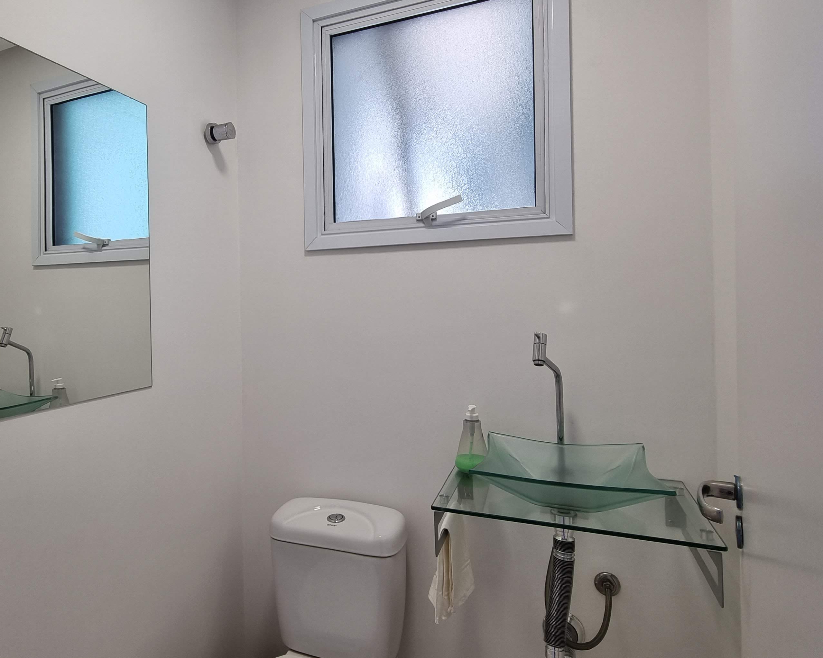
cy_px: 300
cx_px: 314
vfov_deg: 68.0
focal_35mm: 20
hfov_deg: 79.1
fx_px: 487
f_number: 2.2
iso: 50
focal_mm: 2.2
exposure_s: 1/60
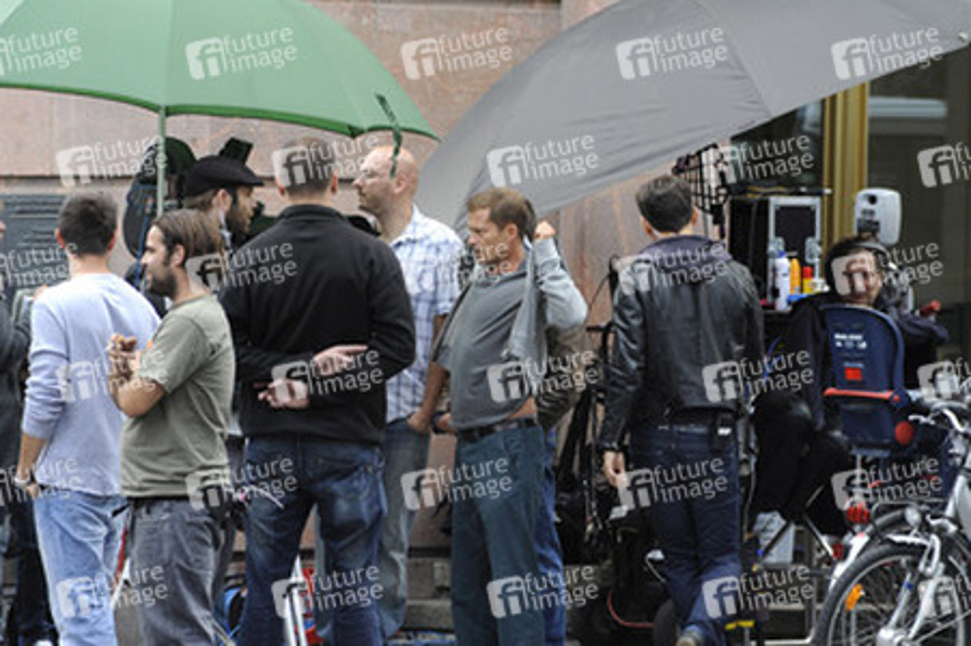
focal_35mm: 300
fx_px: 8086
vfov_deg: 4.6
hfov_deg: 6.9
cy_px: 323
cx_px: 486
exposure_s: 1/200
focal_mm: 300
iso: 640
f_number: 7.1
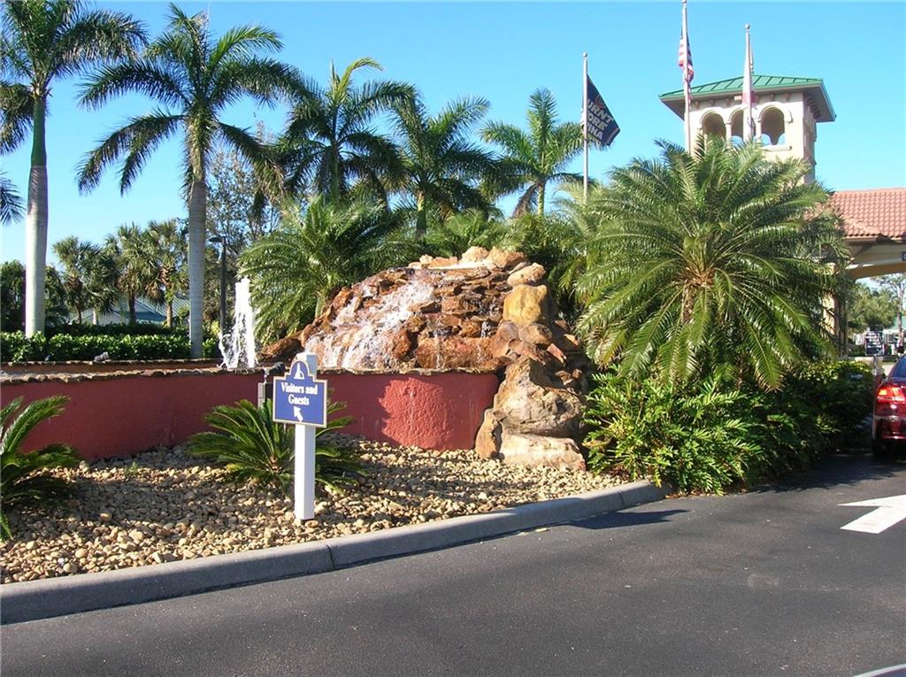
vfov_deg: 41.7
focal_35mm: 34
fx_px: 889
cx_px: 453
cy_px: 338
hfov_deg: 54.0
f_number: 4.9
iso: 50
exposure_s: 1/178
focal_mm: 5.7
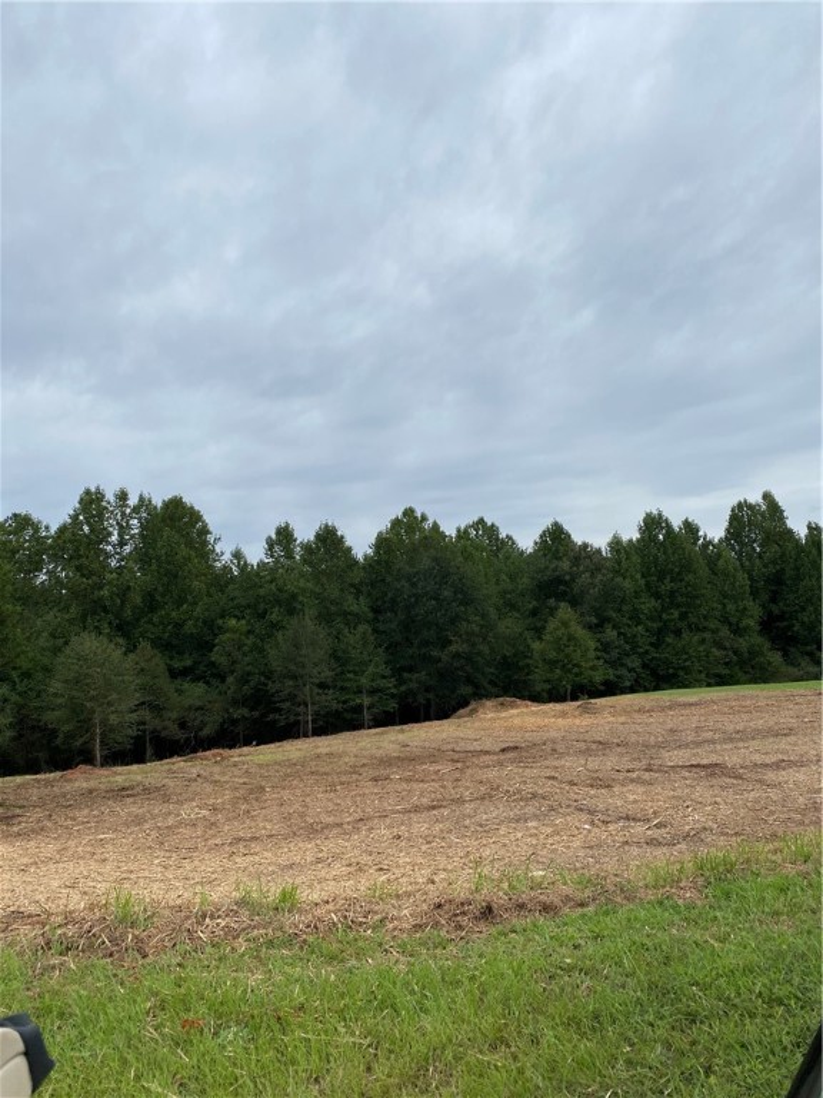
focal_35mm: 26
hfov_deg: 53.1
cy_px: 549
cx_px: 412
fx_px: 824
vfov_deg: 67.3
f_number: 1.8
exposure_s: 1/3040
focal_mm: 4.25
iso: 32
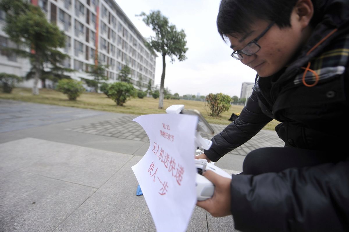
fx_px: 136
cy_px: 116
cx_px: 174
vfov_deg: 81.2
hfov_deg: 104.3
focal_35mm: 14
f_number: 2.8
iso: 200
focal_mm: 14
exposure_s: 1/1000
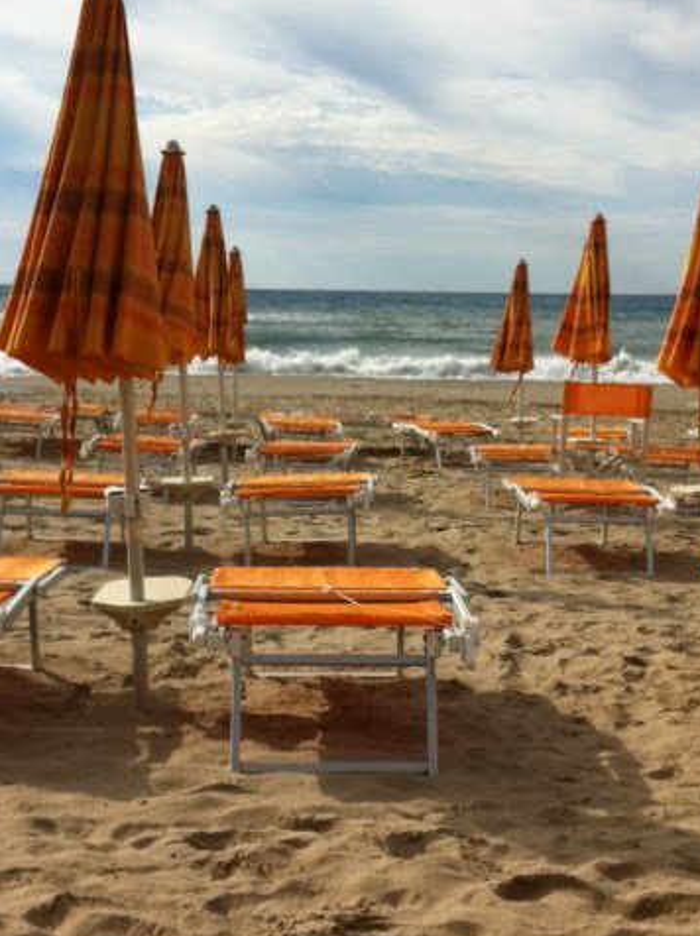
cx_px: 407
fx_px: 1702
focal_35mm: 63
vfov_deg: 30.8
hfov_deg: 23.2
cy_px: 479
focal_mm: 3.85
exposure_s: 1/2155
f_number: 2.8
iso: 80
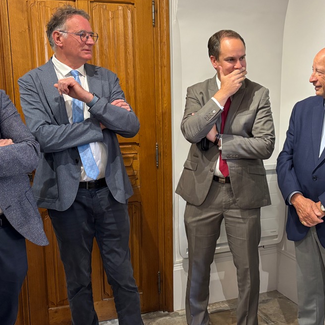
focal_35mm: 45
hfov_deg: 37.3
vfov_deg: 37.5
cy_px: 168
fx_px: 478
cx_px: 206
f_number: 1.6
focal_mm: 5.96
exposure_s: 1/50
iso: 200
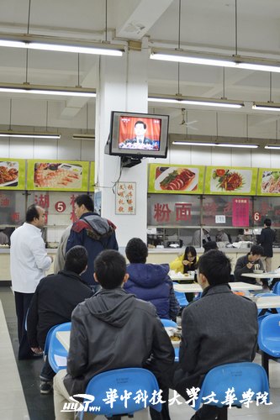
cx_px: 140
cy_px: 210
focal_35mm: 45
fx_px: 525
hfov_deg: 29.8
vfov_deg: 43.6
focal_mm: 30
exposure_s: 1/30
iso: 1000
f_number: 5
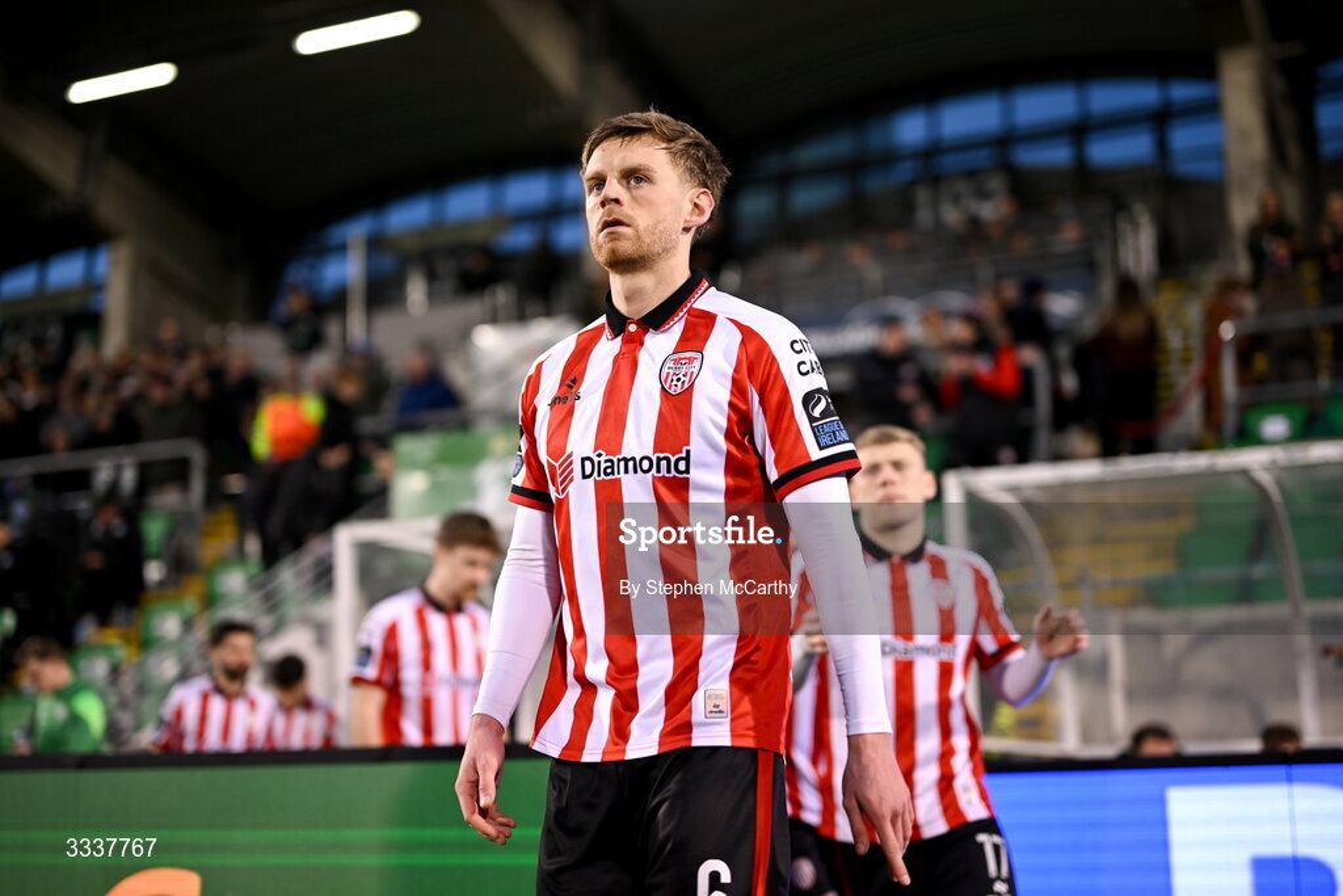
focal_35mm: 50
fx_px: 1865
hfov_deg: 39.6
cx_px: 672
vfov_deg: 27.0
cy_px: 448
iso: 640
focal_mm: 50
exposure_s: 1/1600
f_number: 1.4
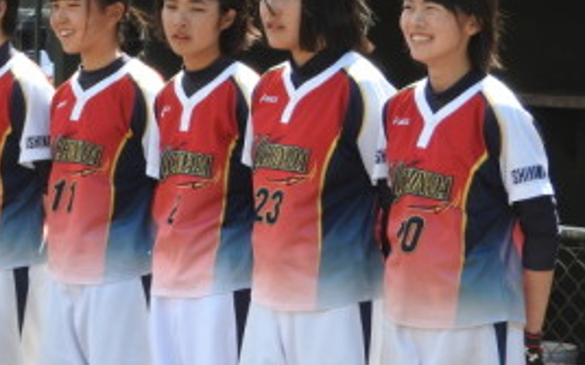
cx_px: -68
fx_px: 3218
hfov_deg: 10.3
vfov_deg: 6.5
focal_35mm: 202
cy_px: 111
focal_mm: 15.2
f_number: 4.5
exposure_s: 1/250
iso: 100
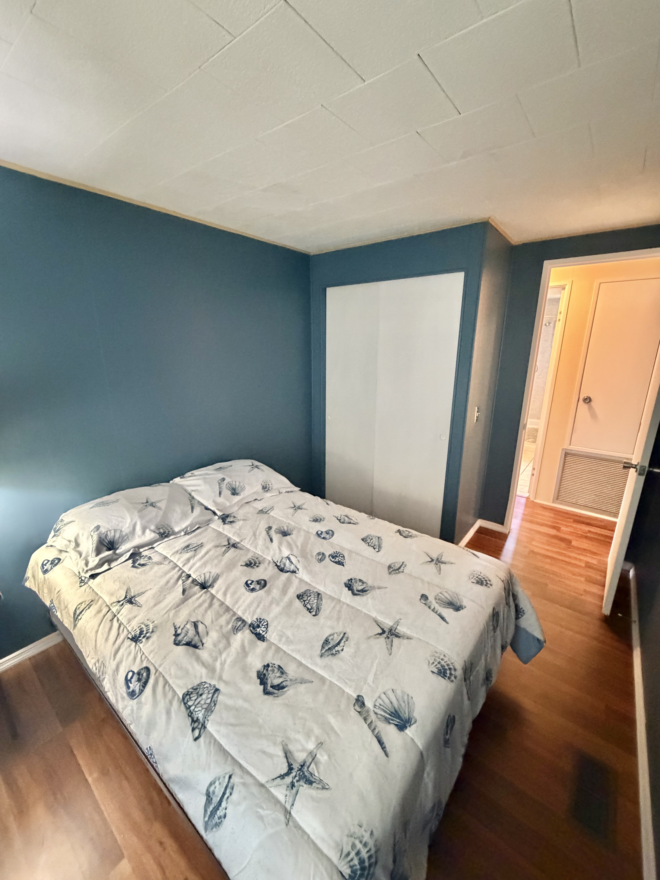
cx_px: 330
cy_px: 440
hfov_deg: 85.7
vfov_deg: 102.1
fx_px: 356
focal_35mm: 14
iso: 1250
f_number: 2.2
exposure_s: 1/60
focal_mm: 2.22
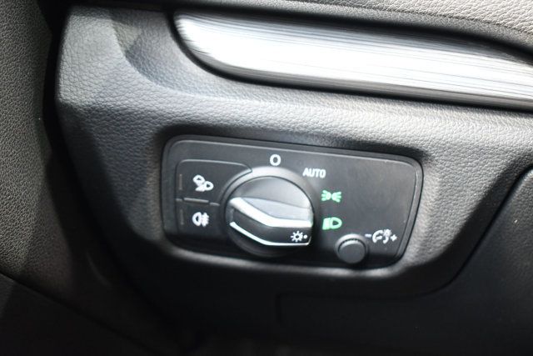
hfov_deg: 42.7
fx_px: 681
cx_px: 266
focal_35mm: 46
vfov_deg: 29.3
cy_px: 178
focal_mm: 31
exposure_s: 1/125
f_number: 4.2
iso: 2800
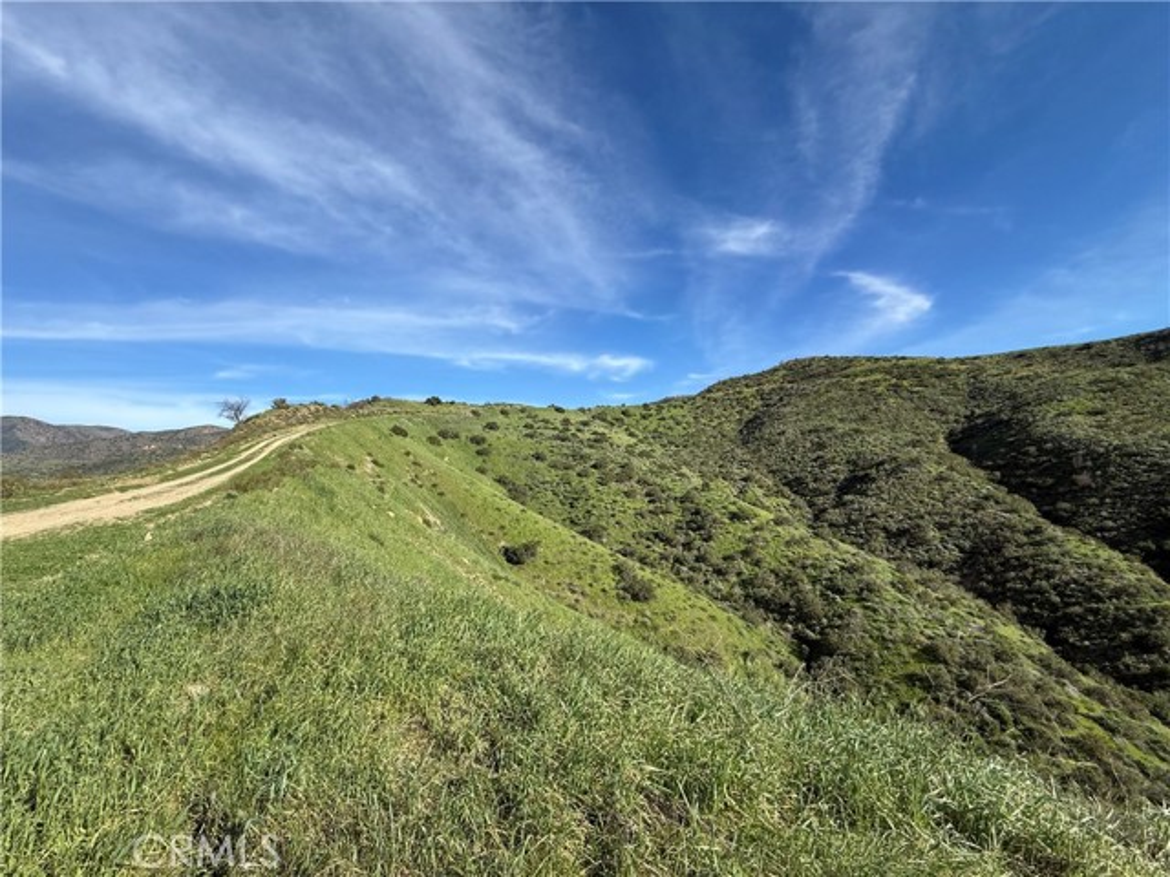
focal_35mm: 14
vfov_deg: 85.7
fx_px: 473
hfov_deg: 102.1
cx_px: 585
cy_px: 438
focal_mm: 2.22
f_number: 2.2
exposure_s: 1/901
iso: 50
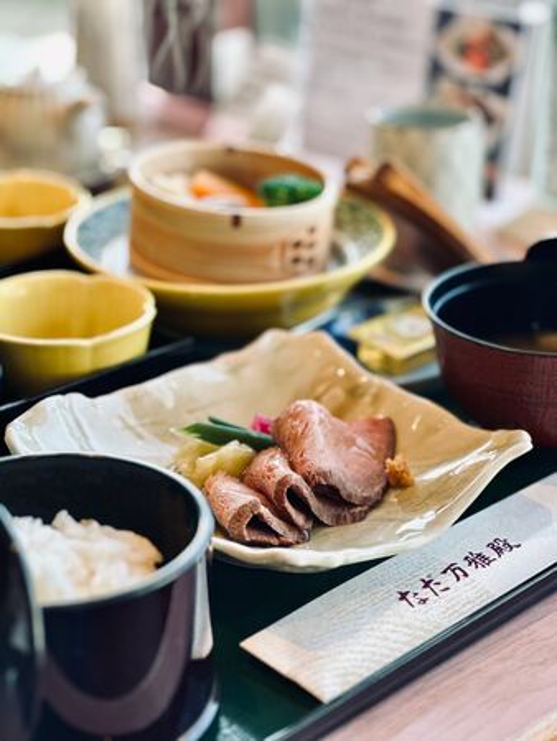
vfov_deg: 25.3
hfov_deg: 19.2
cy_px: 370
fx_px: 1650
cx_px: 278
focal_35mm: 77
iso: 125
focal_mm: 9
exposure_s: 1/100
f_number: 2.8
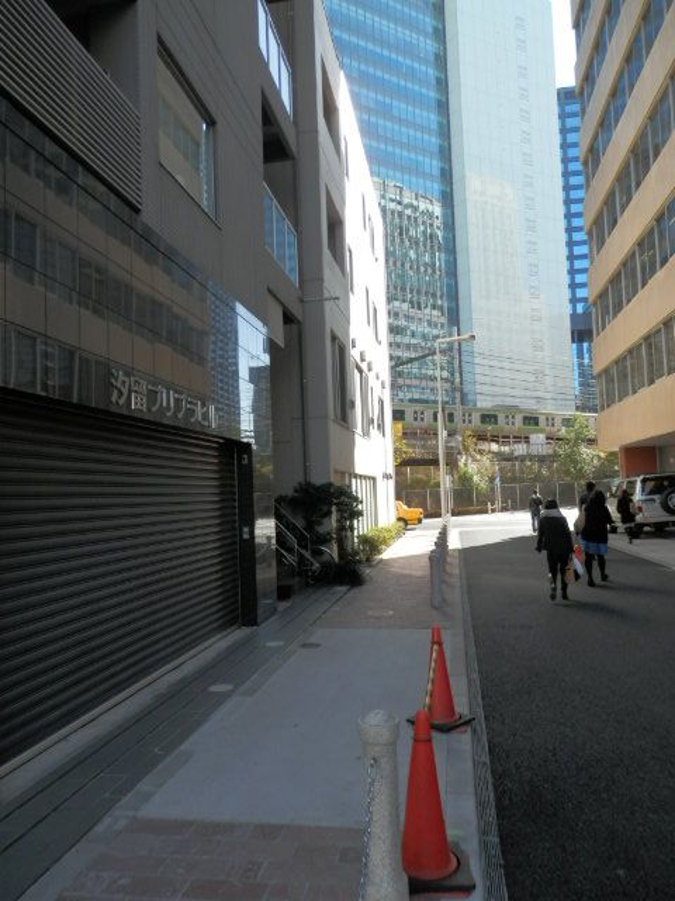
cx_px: 338
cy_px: 450
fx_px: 650
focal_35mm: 25
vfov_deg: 69.4
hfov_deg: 54.9
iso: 80
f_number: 3
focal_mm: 4.5
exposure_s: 1/320
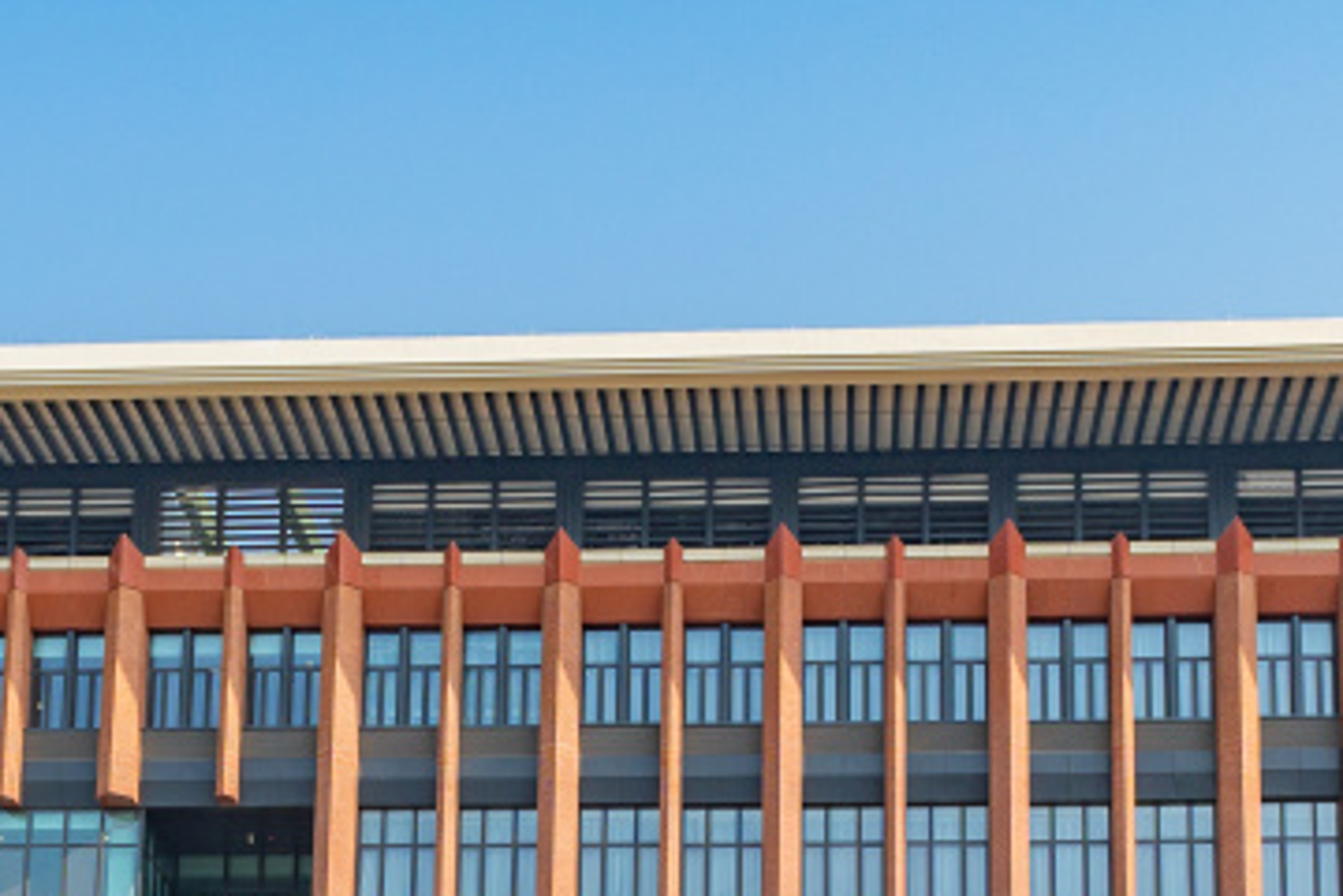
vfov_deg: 16.0
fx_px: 2984
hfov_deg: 25.3
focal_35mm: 80
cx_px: 597
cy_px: 1223
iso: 250
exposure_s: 1/1250
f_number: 5
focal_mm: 24
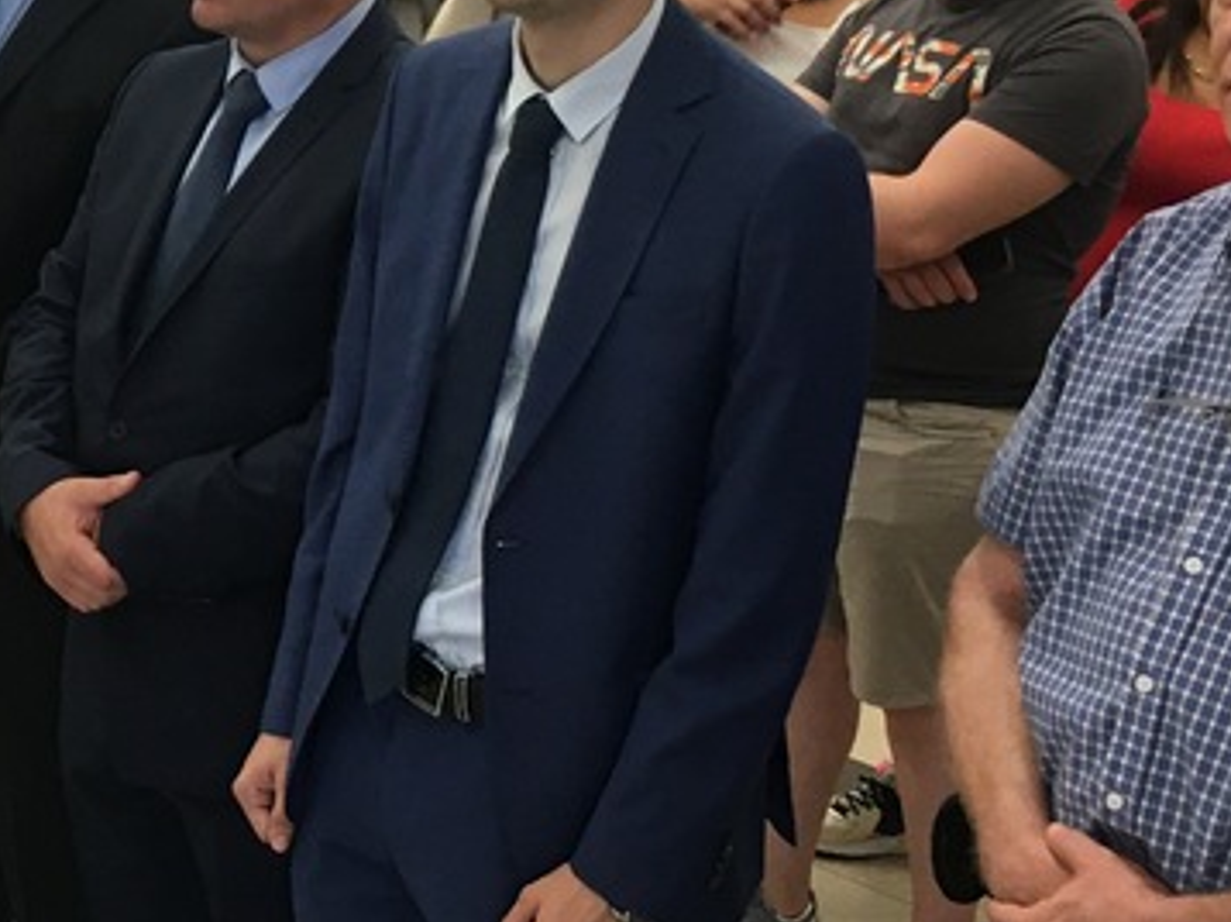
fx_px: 3198
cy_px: 215
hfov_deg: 20.6
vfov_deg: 16.3
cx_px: -191
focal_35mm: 90
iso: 50
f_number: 2.2
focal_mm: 4.15
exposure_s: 1/33
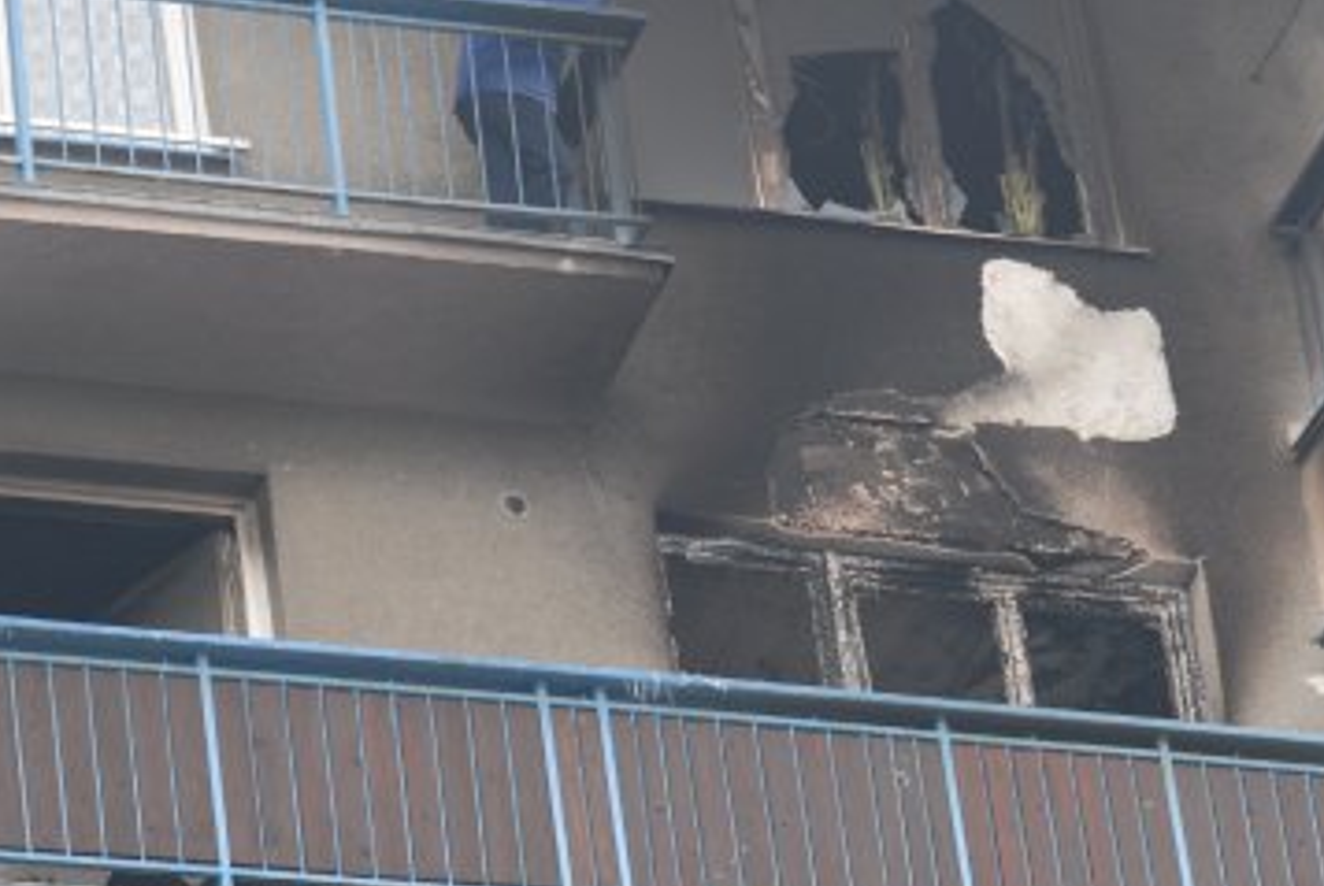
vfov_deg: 5.3
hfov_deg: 7.9
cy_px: 323
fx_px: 9537
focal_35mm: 259
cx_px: 656
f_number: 4
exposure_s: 1/400
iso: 400
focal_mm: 112
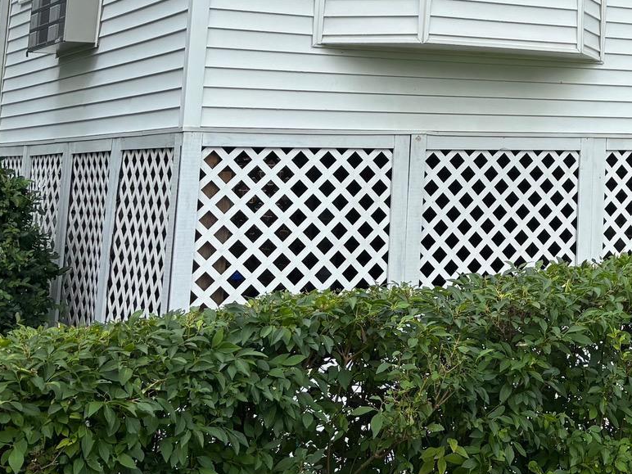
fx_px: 1260
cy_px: -41
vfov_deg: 20.4
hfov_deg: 25.4
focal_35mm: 69
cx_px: 754
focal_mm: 5.96
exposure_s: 1/1437
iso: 50
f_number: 1.6
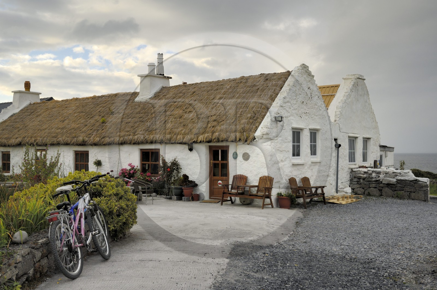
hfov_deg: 49.6
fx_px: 473
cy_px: 145
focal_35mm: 39
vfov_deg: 34.1
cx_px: 218
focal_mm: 26
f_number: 7.1
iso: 100
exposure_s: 1/160
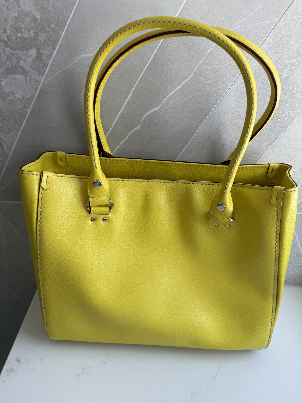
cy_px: 202
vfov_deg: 71.6
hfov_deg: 56.8
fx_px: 279
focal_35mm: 24
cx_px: 151
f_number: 1.78
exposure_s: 1/157
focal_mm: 6.76
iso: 64
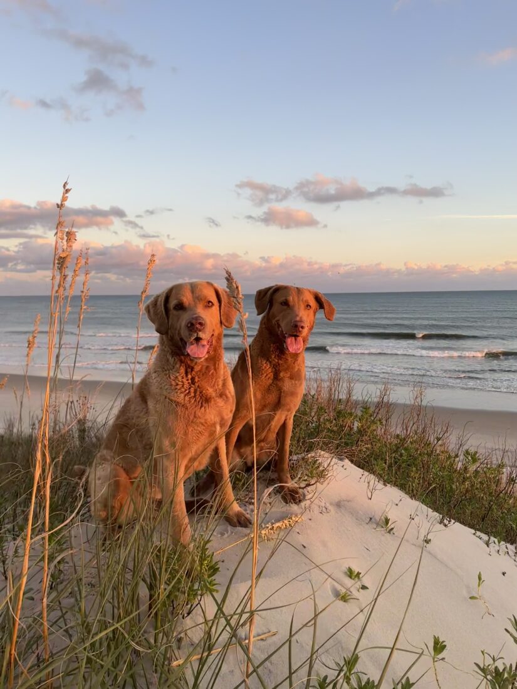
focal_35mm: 24
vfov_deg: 71.6
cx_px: 258
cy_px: 344
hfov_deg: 56.8
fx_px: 478
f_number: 1.78
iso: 80
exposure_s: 1/498
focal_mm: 6.86
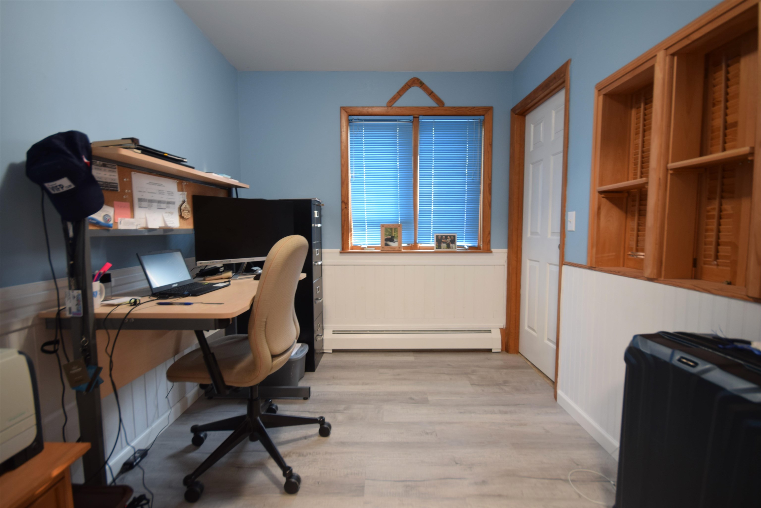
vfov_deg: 77.3
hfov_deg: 100.4
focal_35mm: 15
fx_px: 317
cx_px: 380
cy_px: 254
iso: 200
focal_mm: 10
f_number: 6.3
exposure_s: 1/1.6
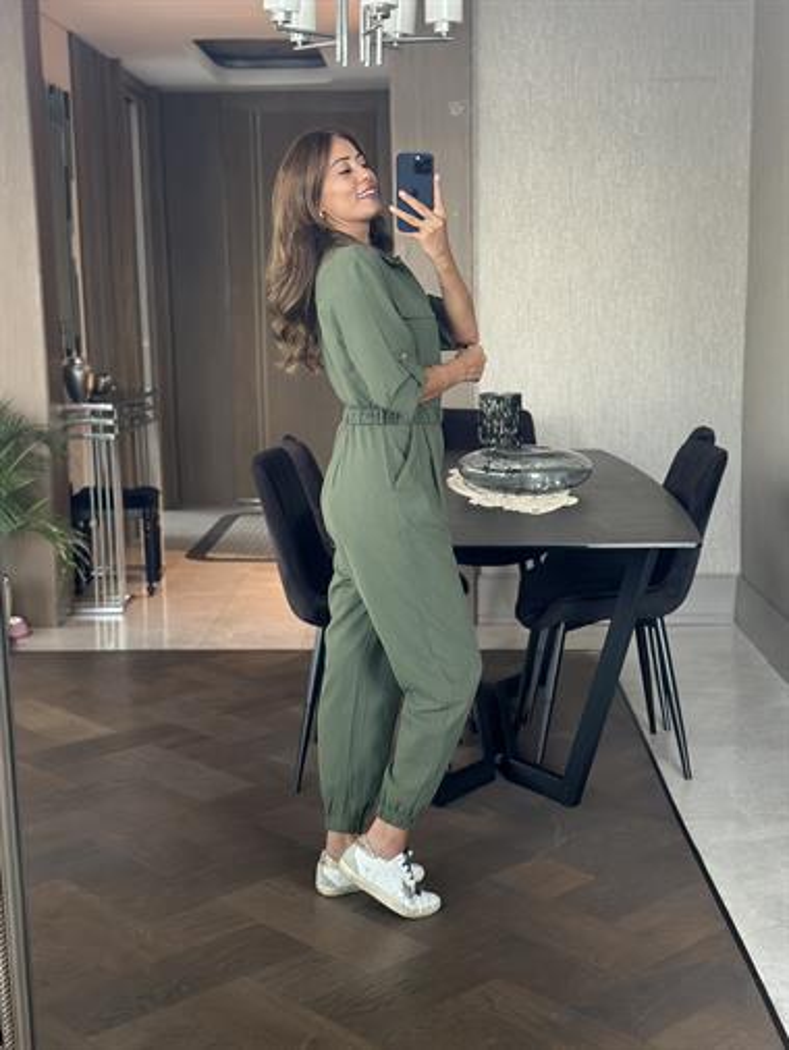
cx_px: 394
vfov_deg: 39.6
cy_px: 525
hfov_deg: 30.3
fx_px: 1458
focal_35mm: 48
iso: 250
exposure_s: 1/60
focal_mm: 6.86
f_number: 1.78
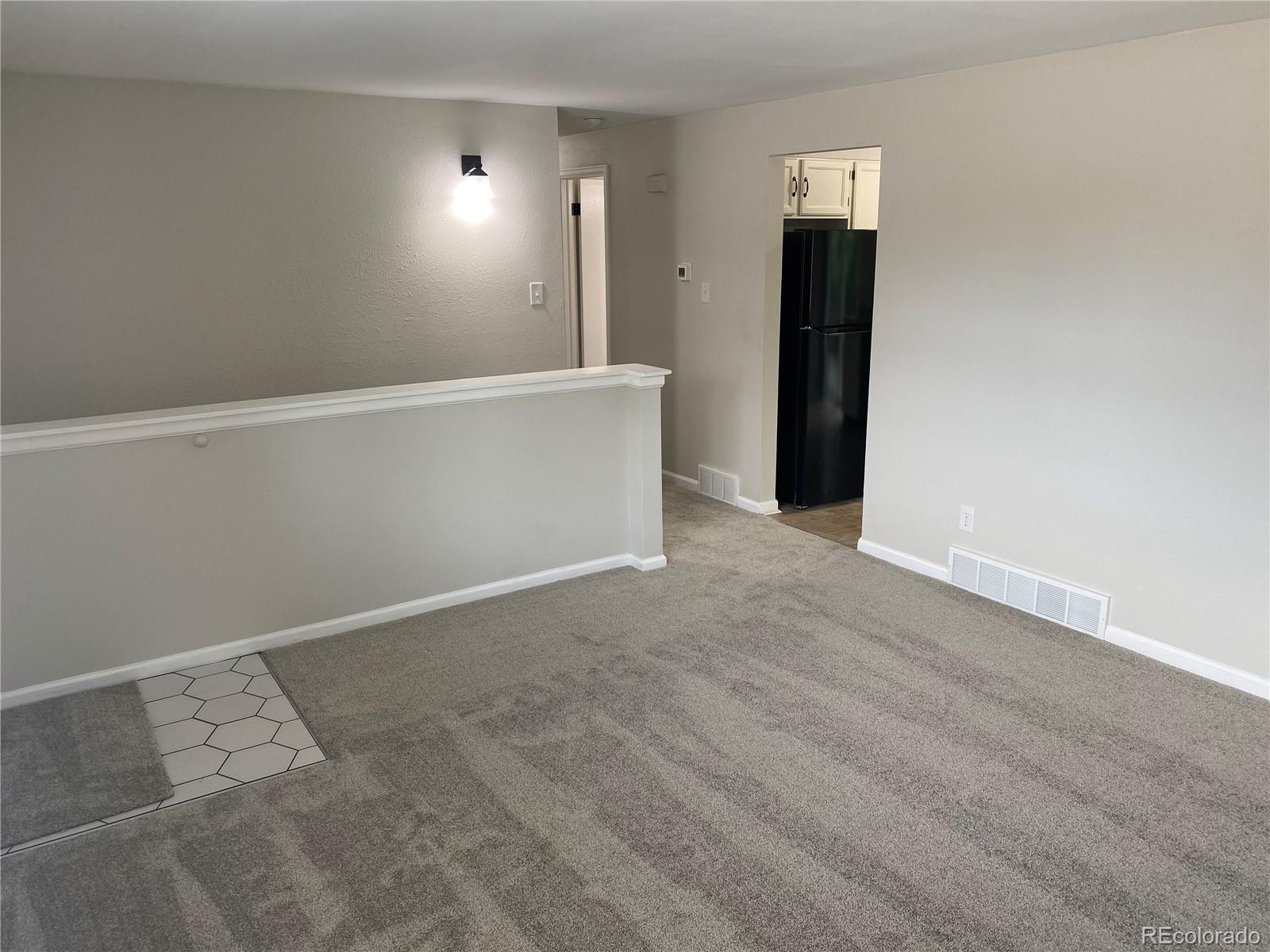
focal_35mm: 26
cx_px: 635
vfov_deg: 53.1
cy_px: 476
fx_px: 954
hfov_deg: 67.3
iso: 64
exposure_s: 1/60
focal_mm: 4.25
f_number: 1.8
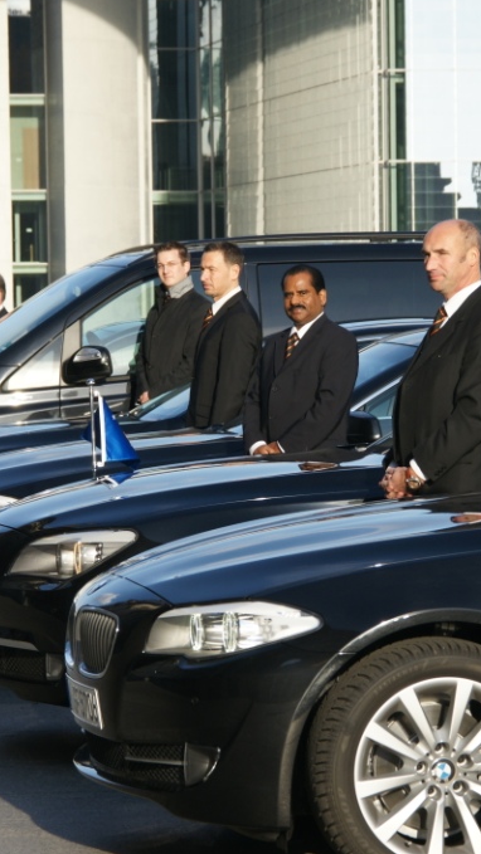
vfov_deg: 12.1
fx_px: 4031
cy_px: 426
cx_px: 332
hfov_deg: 6.8
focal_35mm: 178
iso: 200
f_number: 9
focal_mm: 75
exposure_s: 1/160
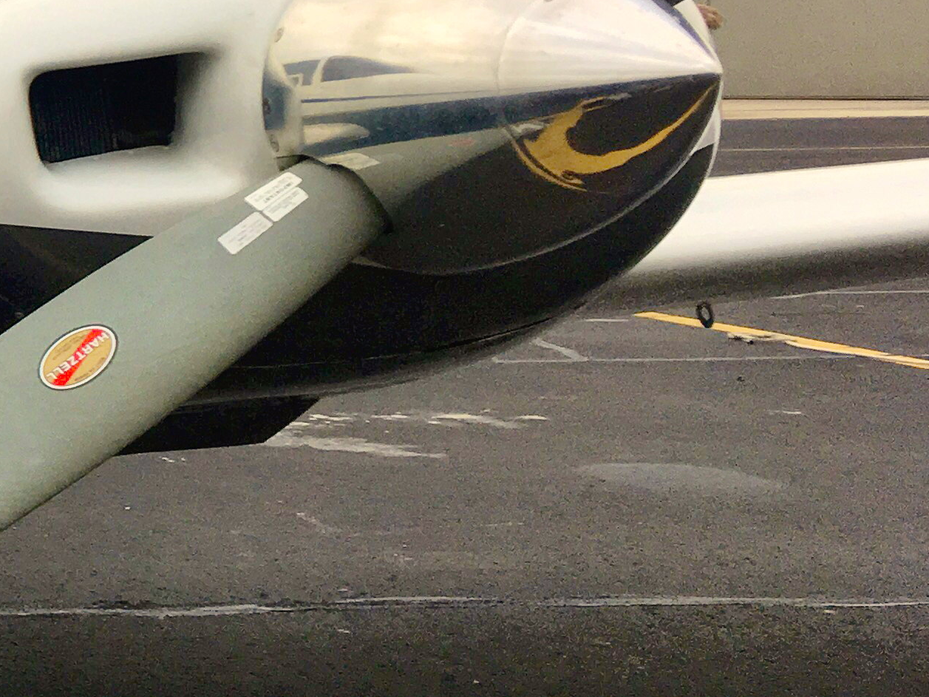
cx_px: -548
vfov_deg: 15.5
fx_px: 2496
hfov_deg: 18.2
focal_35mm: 93
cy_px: -79
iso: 25
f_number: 2.2
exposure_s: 1/120
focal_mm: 4.15
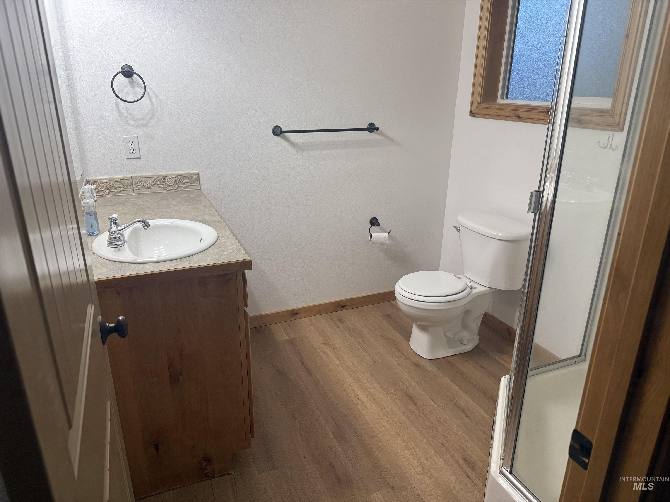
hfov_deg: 71.6
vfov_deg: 56.8
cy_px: 251
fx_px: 465
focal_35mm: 24
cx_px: 335
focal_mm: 6.76
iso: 200
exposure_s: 1/120
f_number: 1.78
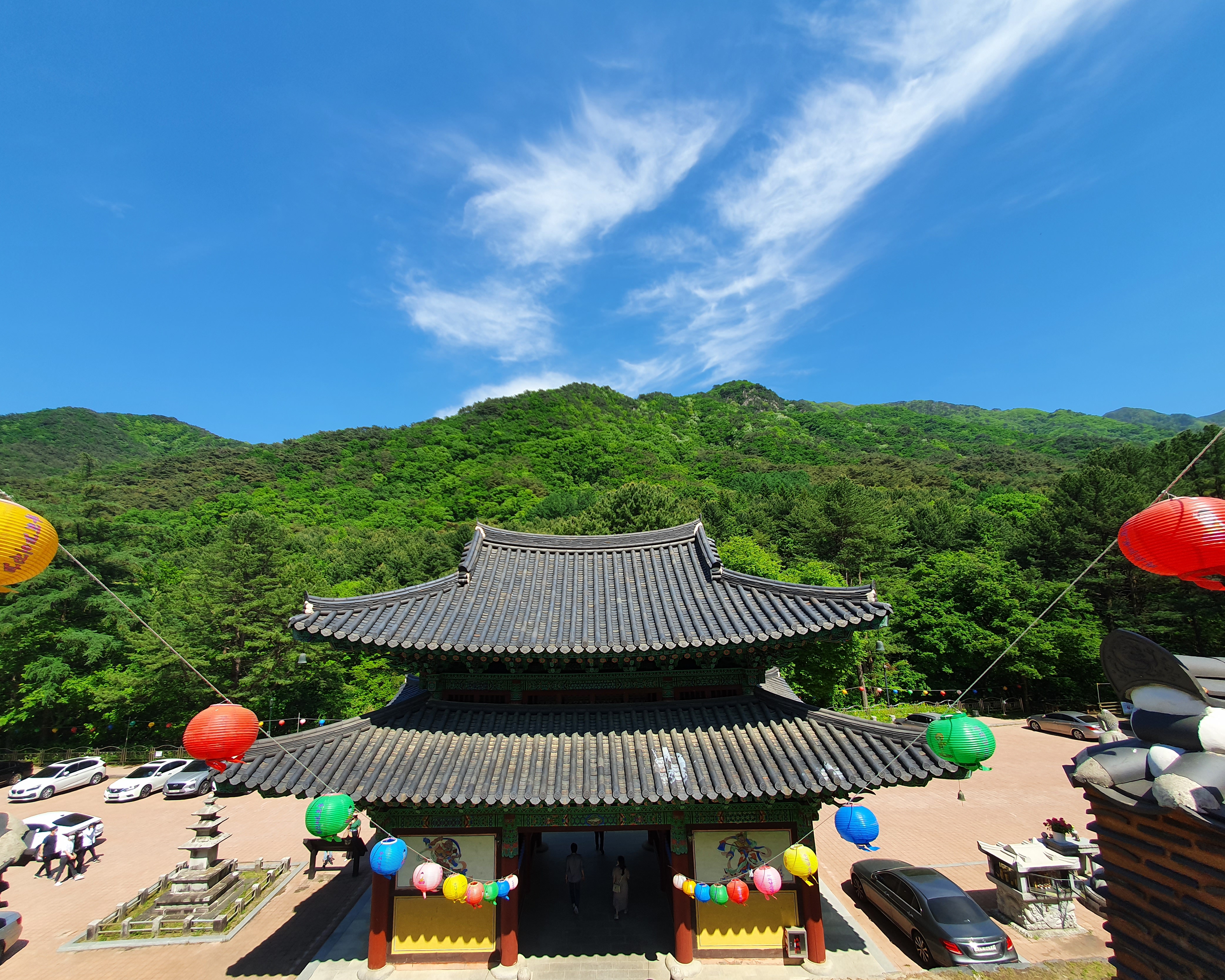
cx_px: 573
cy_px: 504
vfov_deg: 88.0
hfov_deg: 100.6
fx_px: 508
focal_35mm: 14
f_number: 2.2
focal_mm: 1.8
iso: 50
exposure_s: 1/834
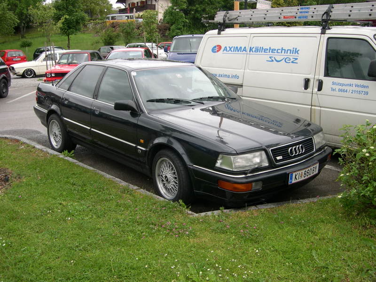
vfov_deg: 37.7
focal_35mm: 38
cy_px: 141
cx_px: 188
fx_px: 413
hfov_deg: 49.0
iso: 100
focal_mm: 8
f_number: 2.8
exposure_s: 1/593
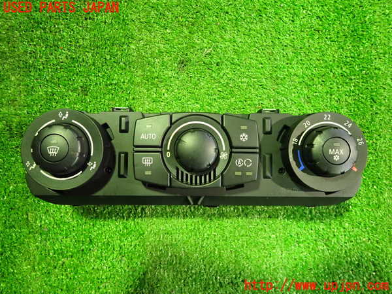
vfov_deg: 54.9
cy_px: 147
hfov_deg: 69.4
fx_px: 283
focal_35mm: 25
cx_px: 196
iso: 800
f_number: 2
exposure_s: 1/30
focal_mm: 4.5
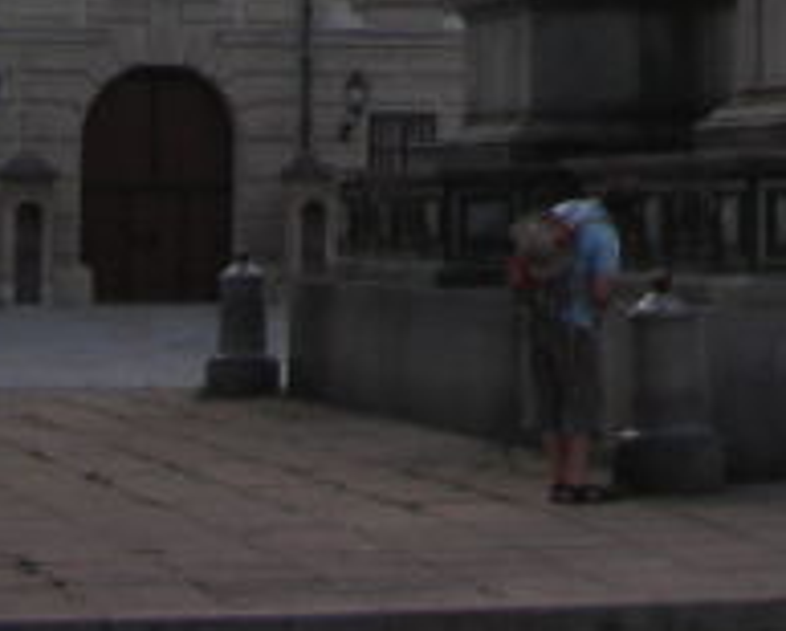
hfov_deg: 10.2
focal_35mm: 181
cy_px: -883
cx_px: 1258
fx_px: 4217
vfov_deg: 7.9
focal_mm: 5.8
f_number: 3
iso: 50
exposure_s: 1/84.4
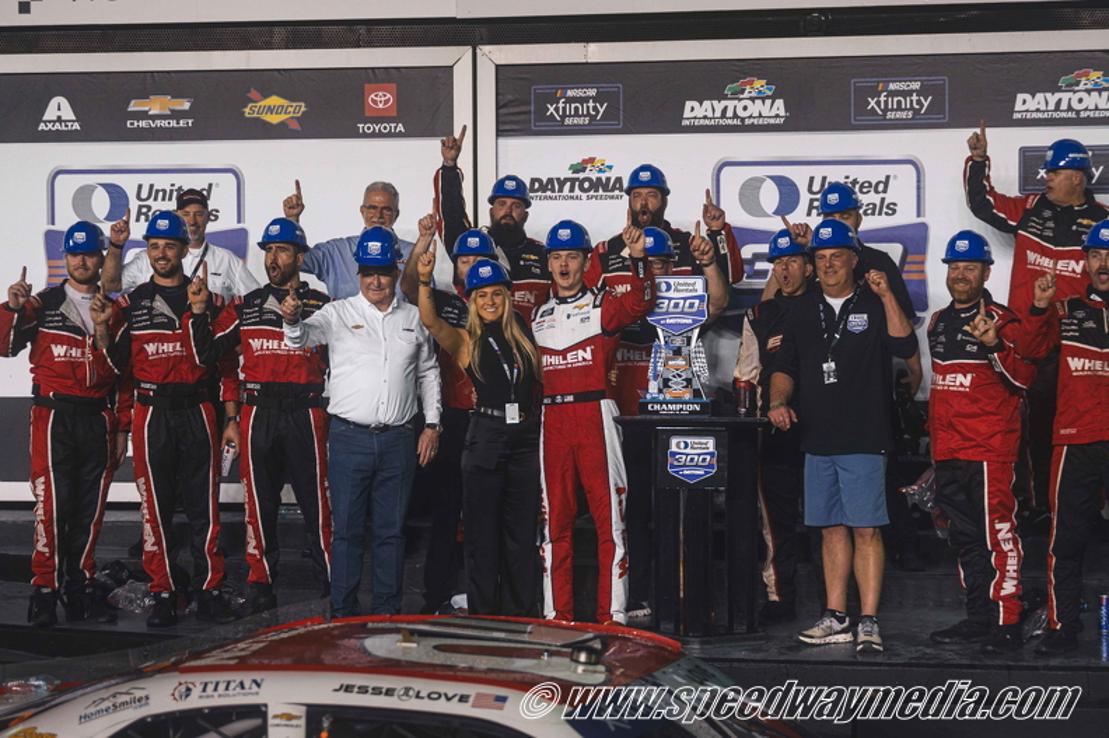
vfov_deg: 15.2
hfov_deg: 22.6
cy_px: 369
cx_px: 554
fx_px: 2771
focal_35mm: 90
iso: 1250
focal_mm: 90
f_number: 2.8
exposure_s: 1/250
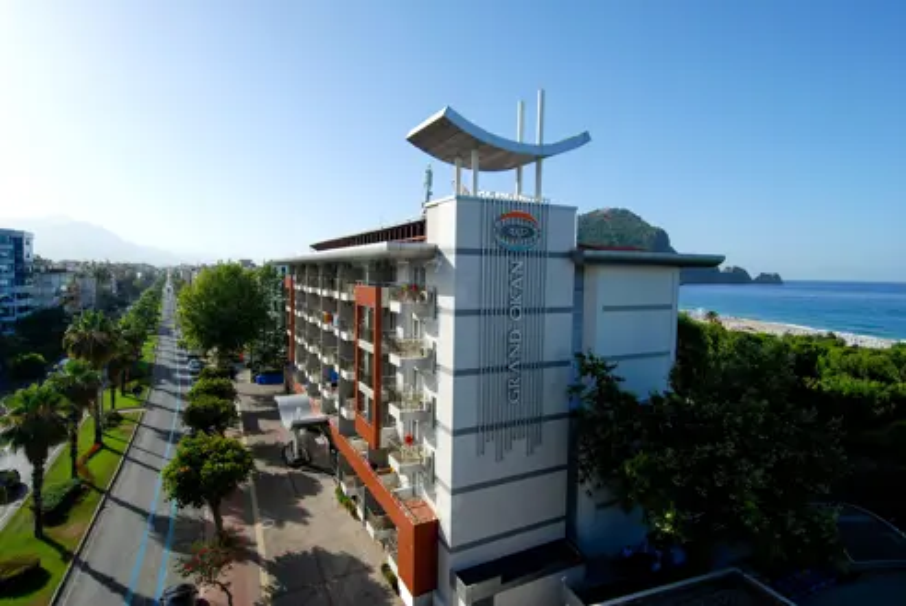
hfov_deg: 90.0
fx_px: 453
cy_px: 303
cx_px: 453
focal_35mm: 18
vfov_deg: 67.5
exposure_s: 1/250
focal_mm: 12
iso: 100
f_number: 8
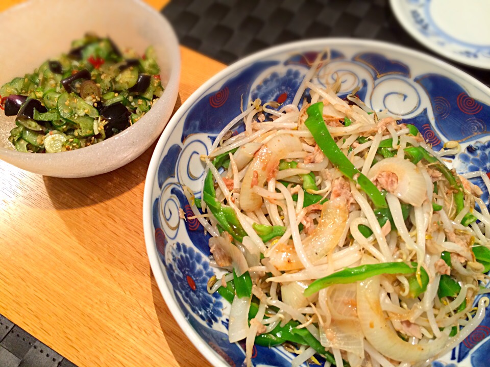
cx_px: 245
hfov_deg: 61.7
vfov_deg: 48.2
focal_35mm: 29
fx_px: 411
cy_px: 184
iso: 125
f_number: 2.2
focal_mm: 4.15
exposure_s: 1/33
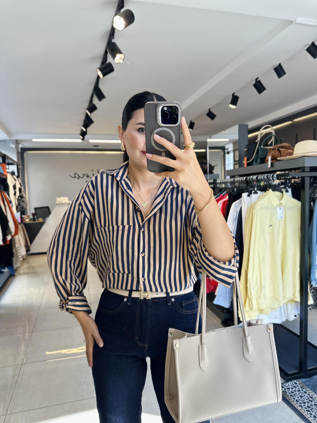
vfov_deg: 71.6
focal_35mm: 24
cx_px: 158
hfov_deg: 56.8
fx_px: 293
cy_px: 212
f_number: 1.78
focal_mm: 6.86
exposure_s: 1/100
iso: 80
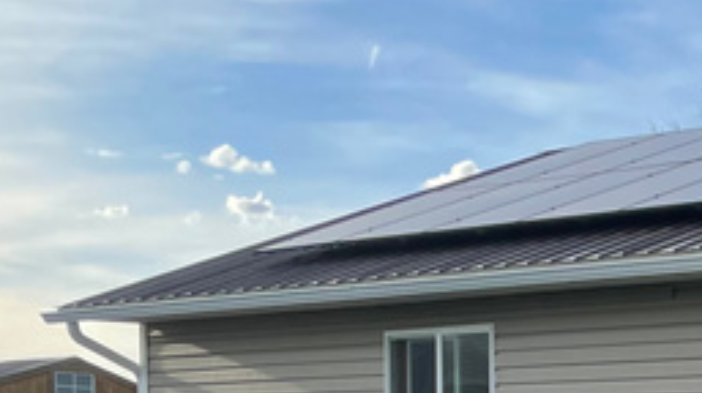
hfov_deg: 16.6
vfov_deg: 10.2
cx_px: 1164
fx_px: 2101
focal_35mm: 113
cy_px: 666
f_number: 1.6
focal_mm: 4.2
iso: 32
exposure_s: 1/1261
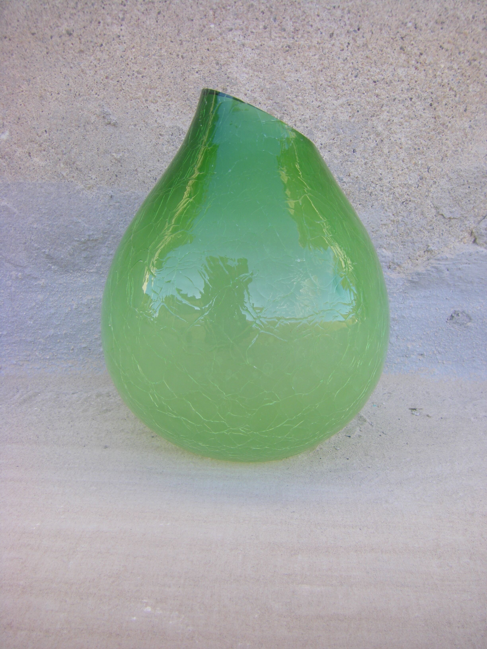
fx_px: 713
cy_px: 324
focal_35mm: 38
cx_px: 244
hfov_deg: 37.7
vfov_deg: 49.0
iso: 64
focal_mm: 6.3
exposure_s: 1/80
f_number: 3.5
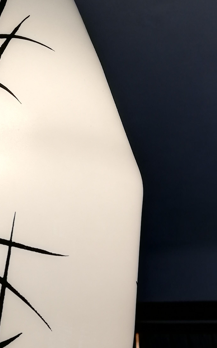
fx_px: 549
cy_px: 212
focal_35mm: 58
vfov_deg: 35.0
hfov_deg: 21.0
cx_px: -37
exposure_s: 1/100
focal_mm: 3.81
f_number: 2.2
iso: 64
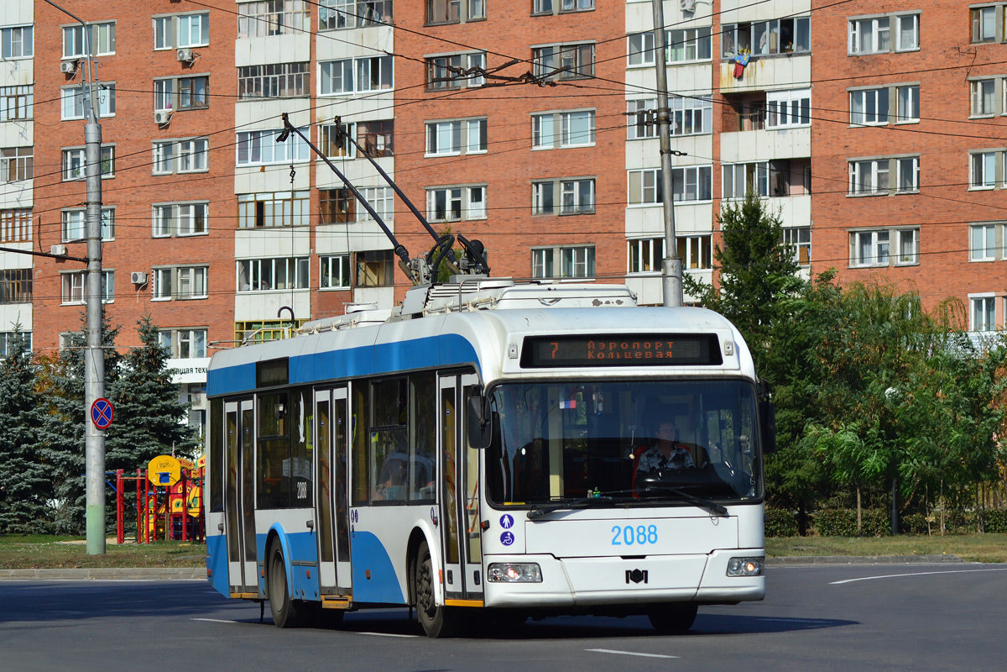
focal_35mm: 158
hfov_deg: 13.0
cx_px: 504
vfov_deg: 8.7
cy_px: 336
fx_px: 4405
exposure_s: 1/1250
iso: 200
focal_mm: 105
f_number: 8
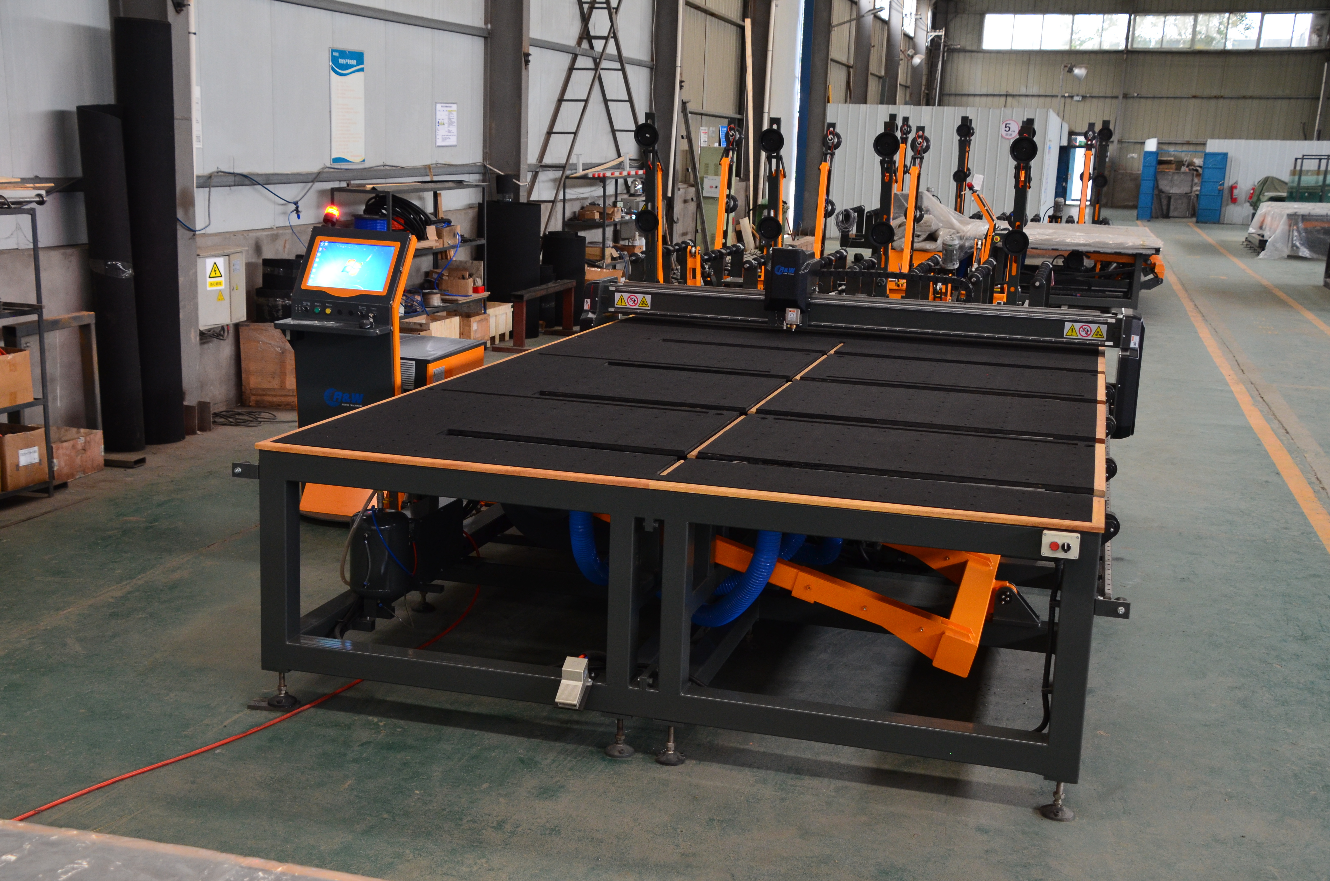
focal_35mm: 42
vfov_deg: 31.8
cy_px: 440
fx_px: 1548
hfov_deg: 46.5
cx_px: 665
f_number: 5.6
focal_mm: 28
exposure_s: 1/10
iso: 800
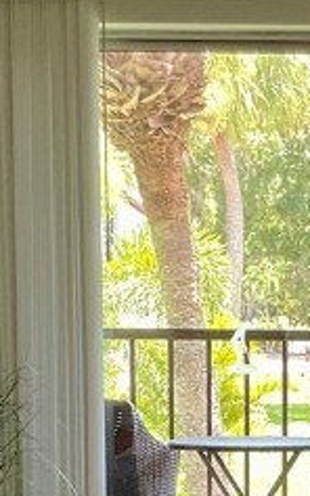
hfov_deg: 9.8
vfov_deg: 14.8
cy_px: 695
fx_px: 1799
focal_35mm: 133
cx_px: 306
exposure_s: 1/60
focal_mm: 3
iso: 50
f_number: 1.8
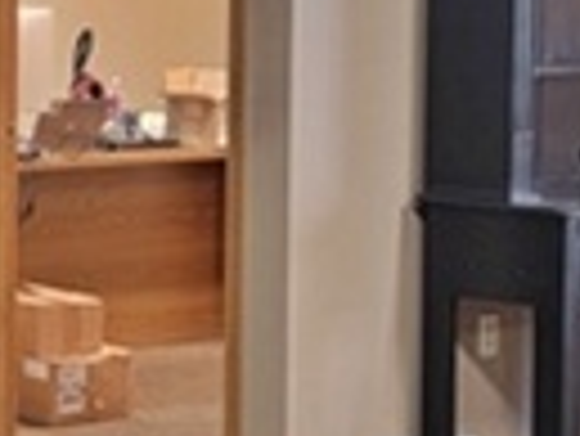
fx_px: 2180
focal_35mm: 130
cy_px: 83
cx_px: -301
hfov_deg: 14.1
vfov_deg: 11.4
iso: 200
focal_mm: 6.7
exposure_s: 1/40
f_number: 1.8
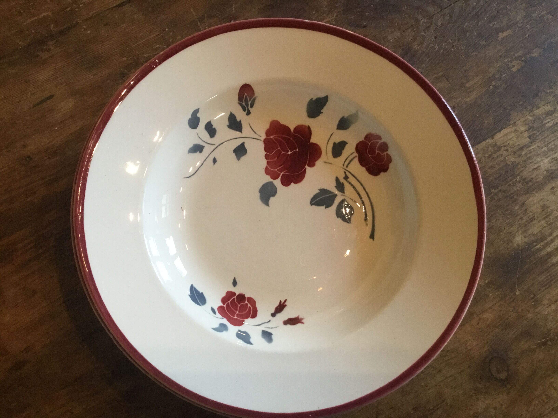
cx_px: 279
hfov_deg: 58.4
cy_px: 209
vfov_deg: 45.4
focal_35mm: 31
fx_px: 500
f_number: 2.4
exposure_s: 1/33
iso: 160
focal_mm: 3.3
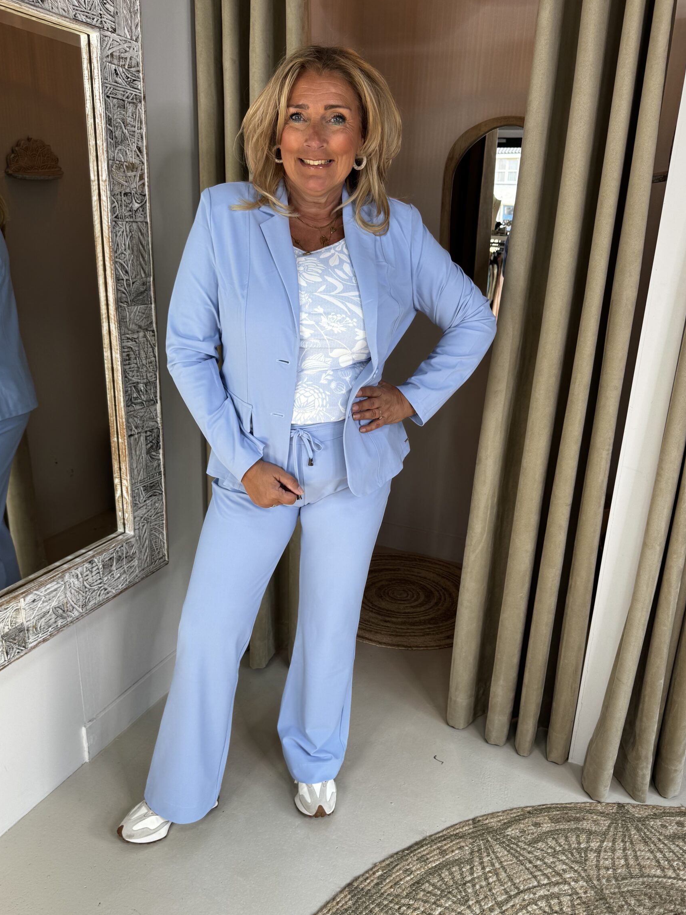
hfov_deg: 51.3
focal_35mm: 27
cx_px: 320
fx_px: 713
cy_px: 487
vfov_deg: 65.3
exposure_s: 1/100
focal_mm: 6.76
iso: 80
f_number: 1.78
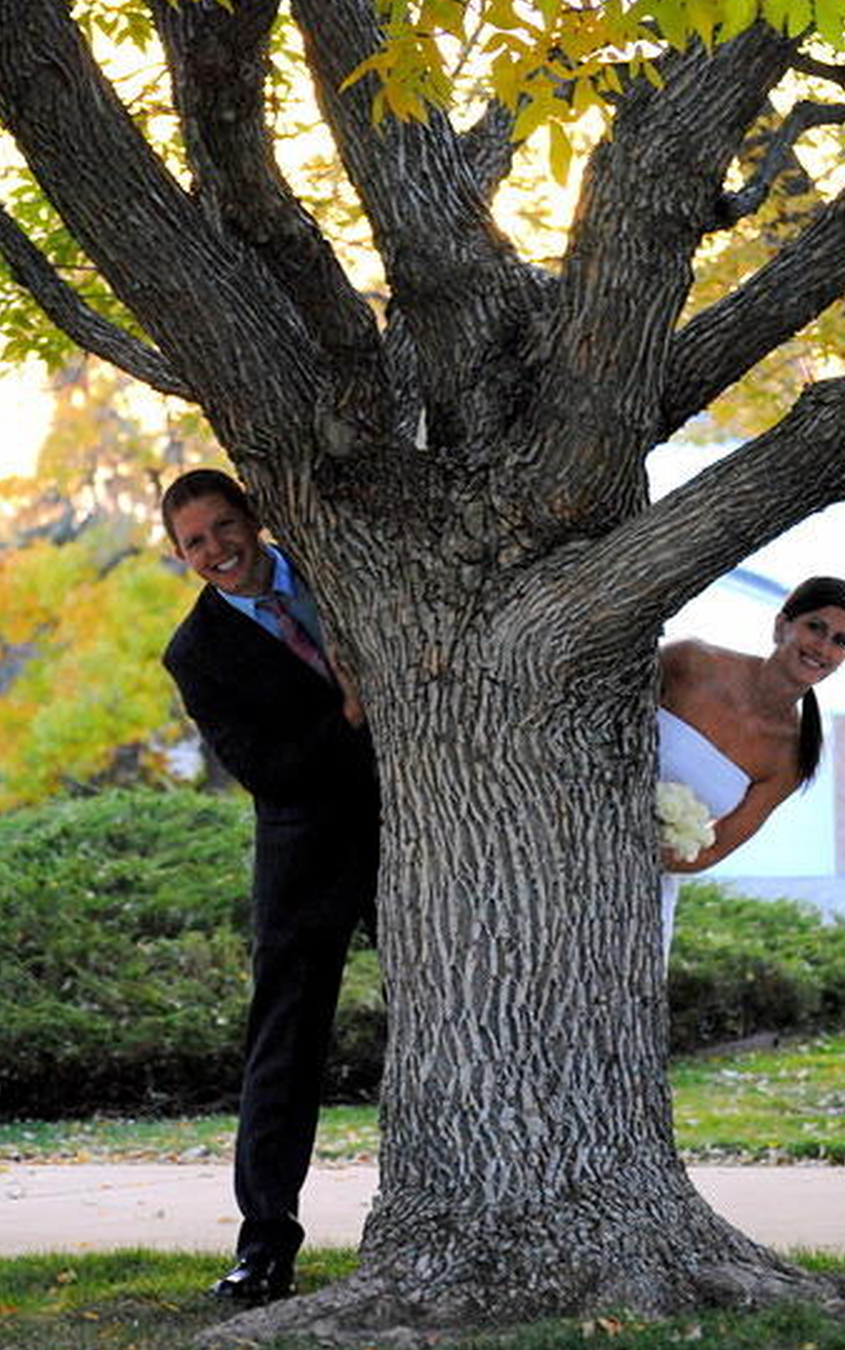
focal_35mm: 145
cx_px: 472
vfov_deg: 14.4
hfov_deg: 9.1
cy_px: 662
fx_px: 5337
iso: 1600
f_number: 4.2
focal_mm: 80
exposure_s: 1/60
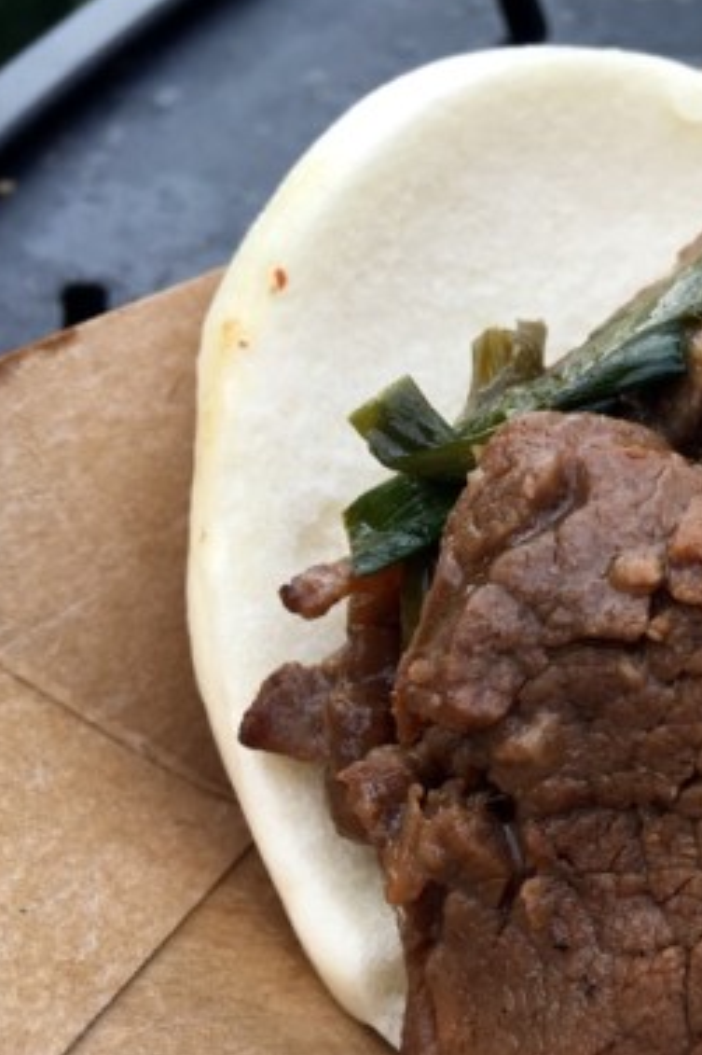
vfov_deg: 35.5
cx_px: 819
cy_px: 653
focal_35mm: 56
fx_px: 1639
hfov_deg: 22.5
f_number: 2.2
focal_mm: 4.15
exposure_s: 1/145
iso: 25
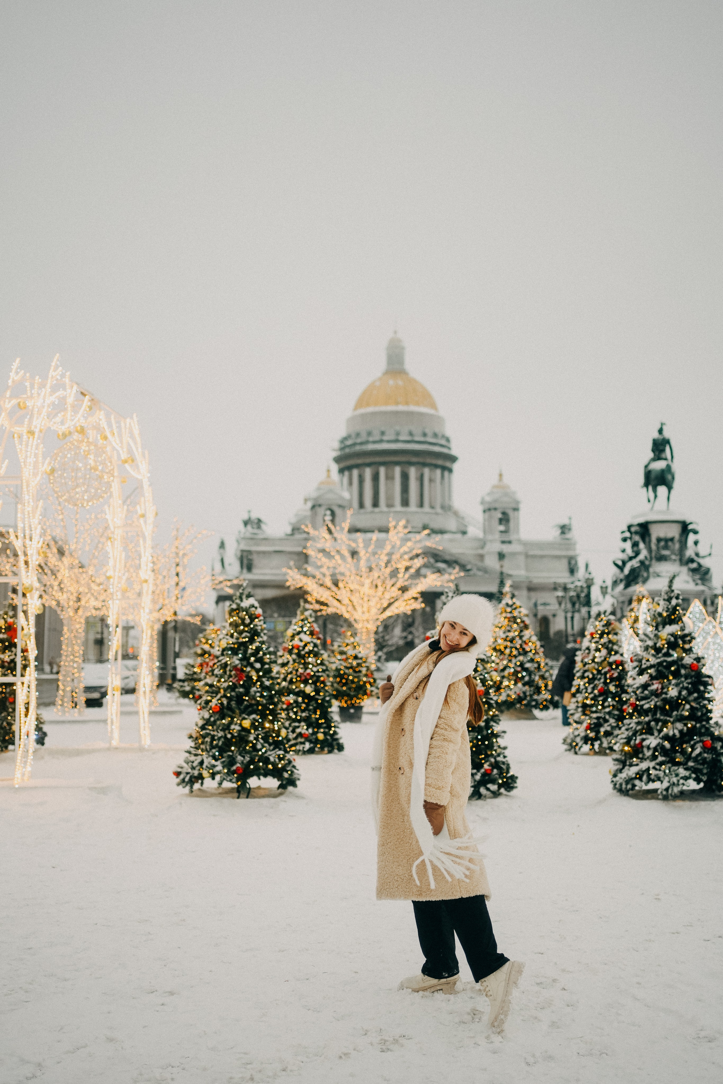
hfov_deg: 37.9
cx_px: 362
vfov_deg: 54.4
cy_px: 542
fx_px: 1054
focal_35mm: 35
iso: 250
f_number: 2
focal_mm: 35
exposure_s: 1/640
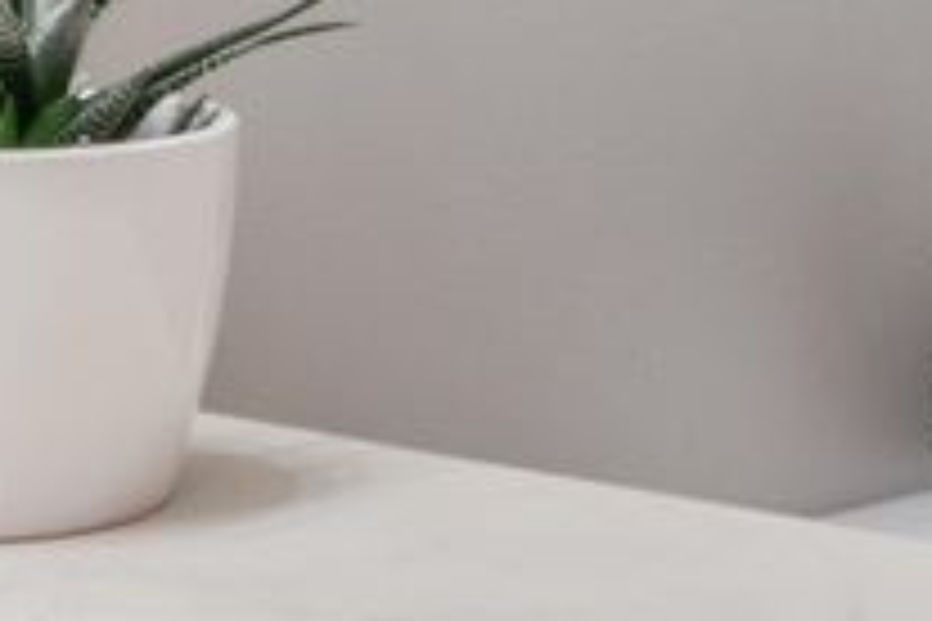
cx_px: 1288
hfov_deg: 12.9
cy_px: -284
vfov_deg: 8.8
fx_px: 3959
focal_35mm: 153
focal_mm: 13
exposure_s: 1/13
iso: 320
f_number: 8
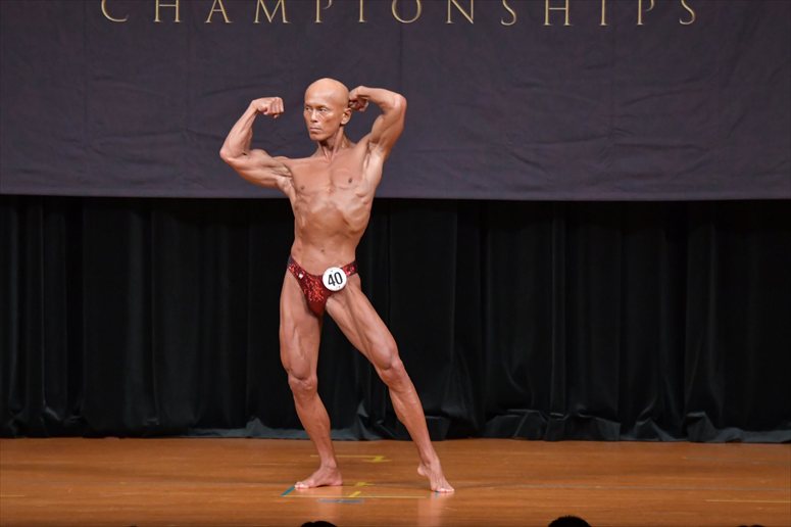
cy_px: 264
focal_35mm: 270
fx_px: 5930
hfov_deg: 7.6
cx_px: 396
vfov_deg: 5.1
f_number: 5.6
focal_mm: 180
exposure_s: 1/400
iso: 5000
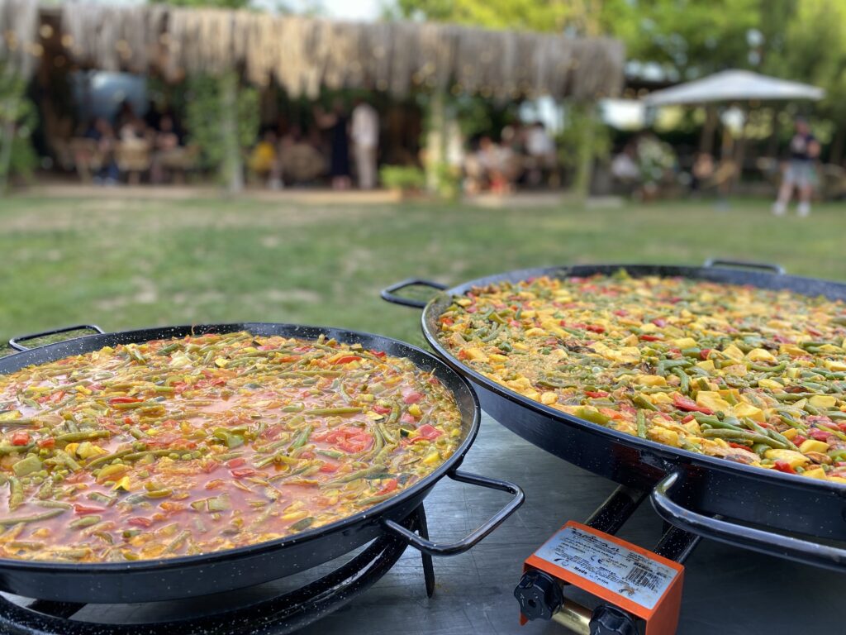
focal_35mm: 26
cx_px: 423
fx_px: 635
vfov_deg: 53.1
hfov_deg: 67.3
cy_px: 318
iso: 32
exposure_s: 1/162
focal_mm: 4.25
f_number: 1.8
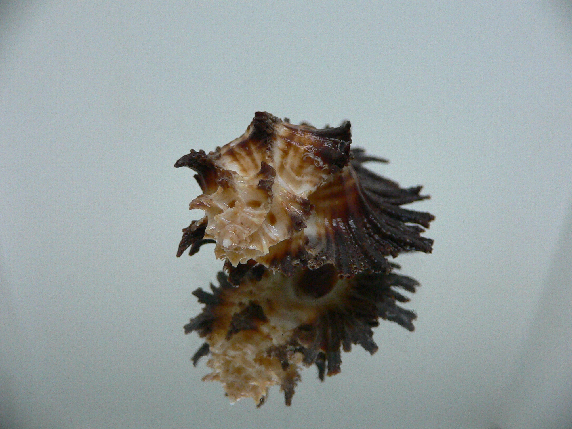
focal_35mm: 35
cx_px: 286
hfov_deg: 52.6
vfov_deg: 40.7
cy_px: 214
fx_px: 578
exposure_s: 1/50
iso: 200
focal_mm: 4.6
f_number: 2.8
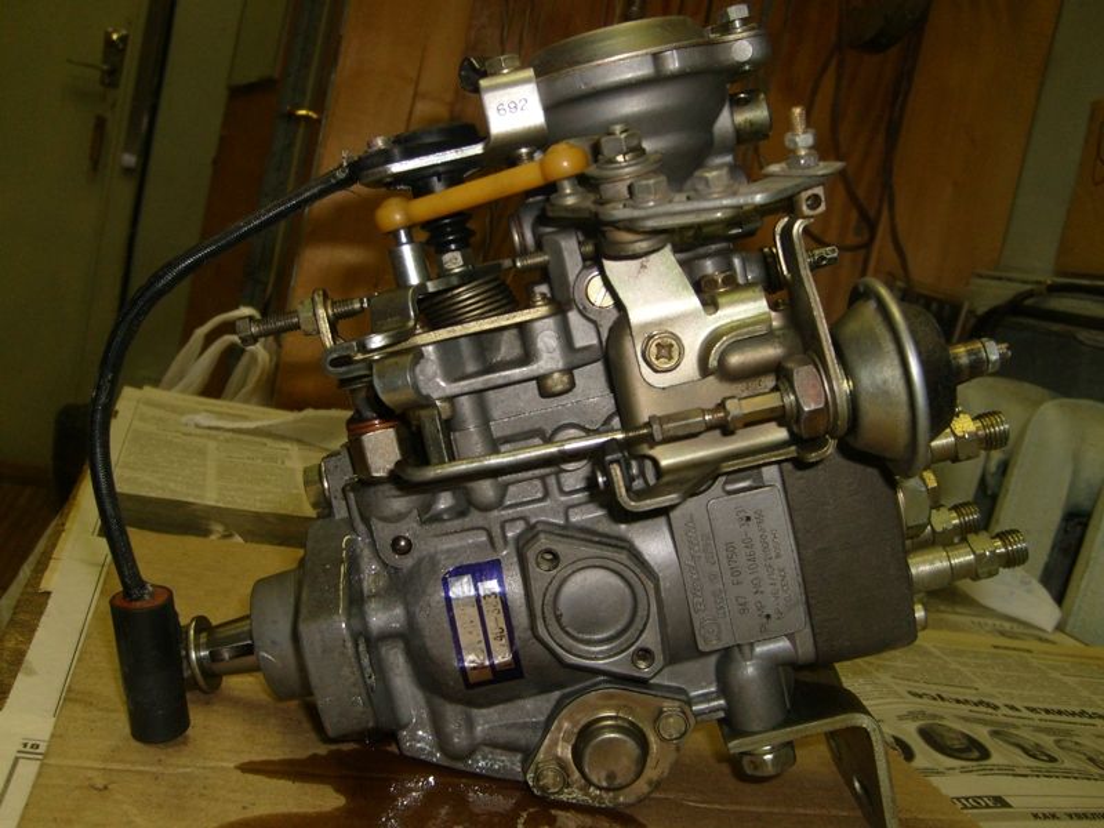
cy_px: 414
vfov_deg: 40.7
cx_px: 552
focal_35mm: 35
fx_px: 1116
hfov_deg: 52.6
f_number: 2.8
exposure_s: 1/45
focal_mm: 5.8
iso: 100
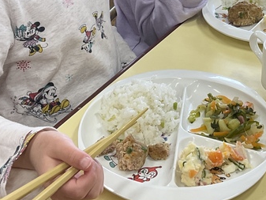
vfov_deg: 16.7
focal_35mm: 86
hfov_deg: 22.5
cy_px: -14
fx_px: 661
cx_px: 208
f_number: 1.8
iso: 64
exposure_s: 1/120
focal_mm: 3
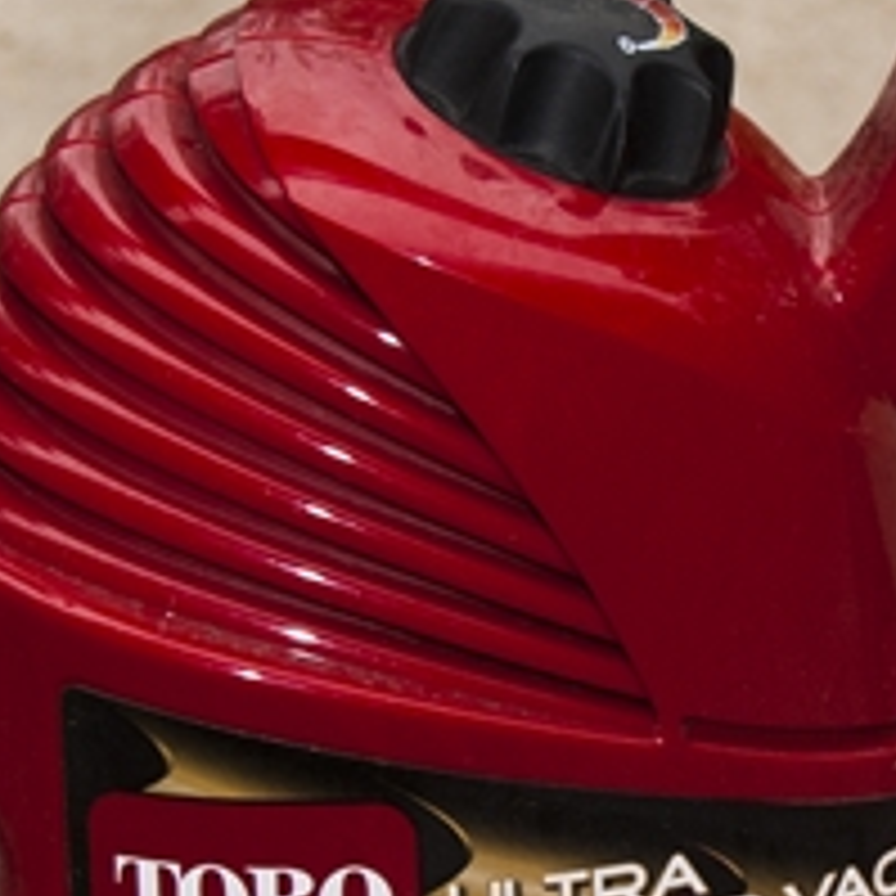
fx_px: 7497
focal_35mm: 256
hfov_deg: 6.8
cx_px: 693
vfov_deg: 6.8
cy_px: 626
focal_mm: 40
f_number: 9
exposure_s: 1/250
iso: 200
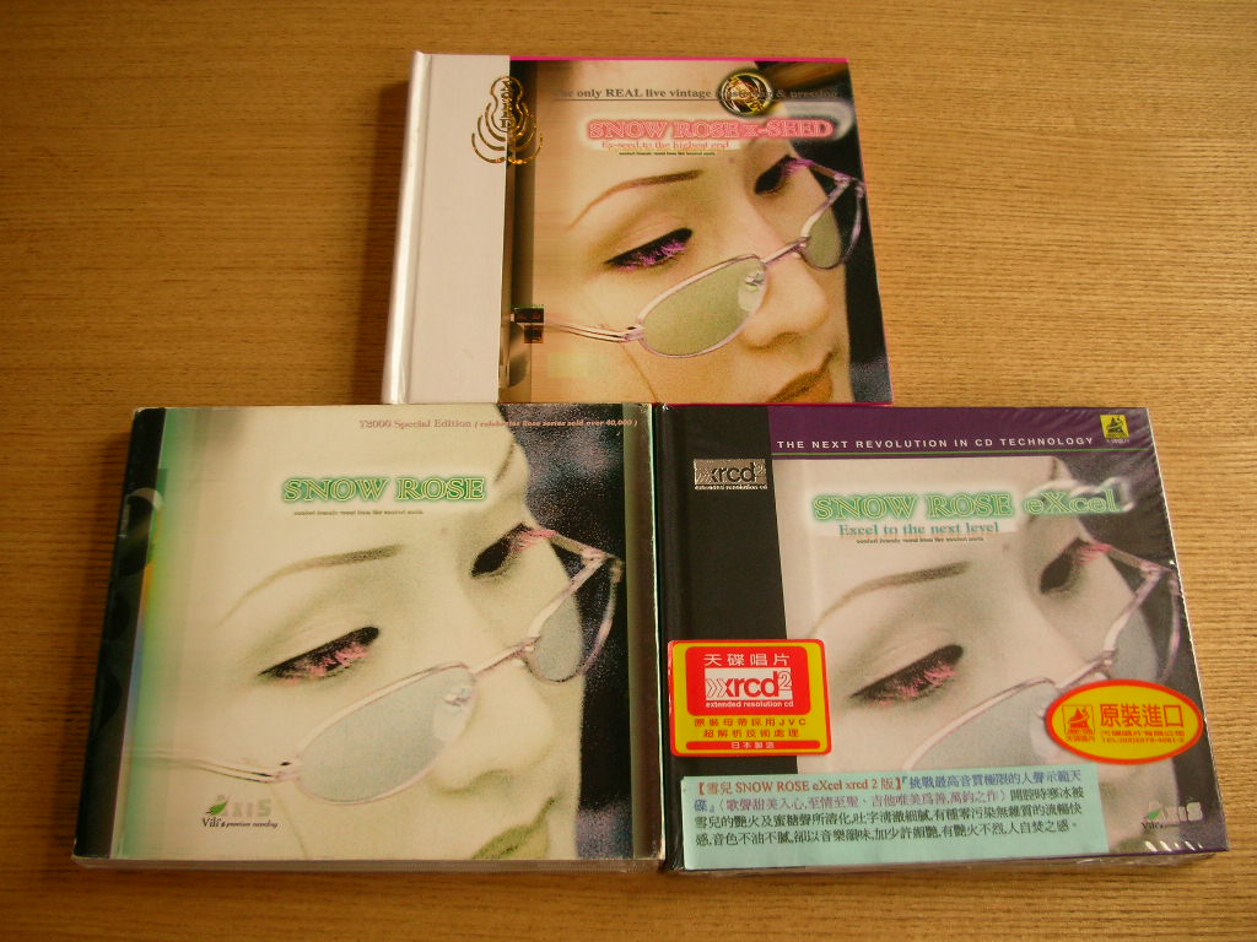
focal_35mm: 35
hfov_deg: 52.6
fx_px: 1271
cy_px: 471
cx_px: 628
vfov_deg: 40.7
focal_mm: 5.8
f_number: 3
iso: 50
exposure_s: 1/61.8
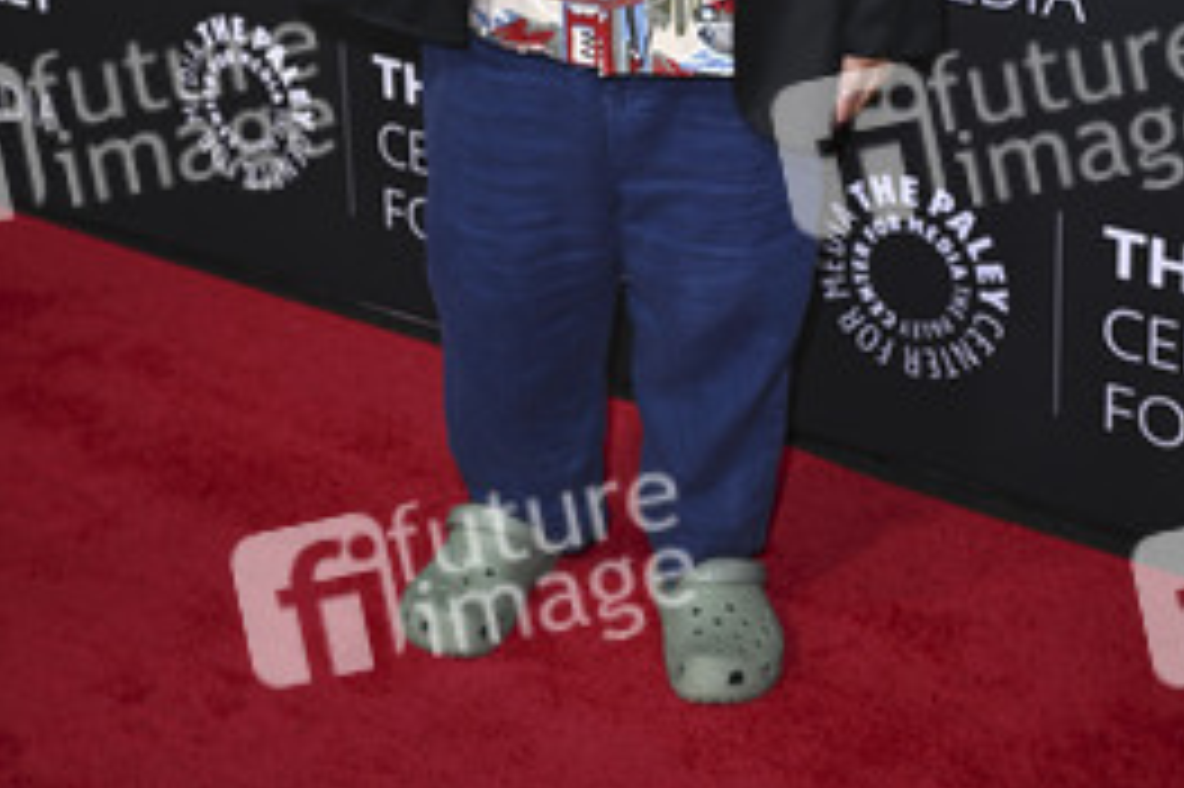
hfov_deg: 27.7
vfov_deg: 17.9
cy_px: -95
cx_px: 594
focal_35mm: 73
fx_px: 2399
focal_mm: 48
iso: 1250
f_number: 5.6
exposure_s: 1/200
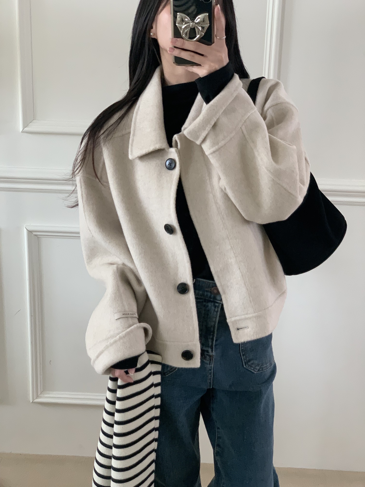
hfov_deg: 28.0
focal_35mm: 52
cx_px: 182
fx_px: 731
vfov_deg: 36.8
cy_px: 244
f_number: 2.4
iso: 125
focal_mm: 6
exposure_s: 1/122
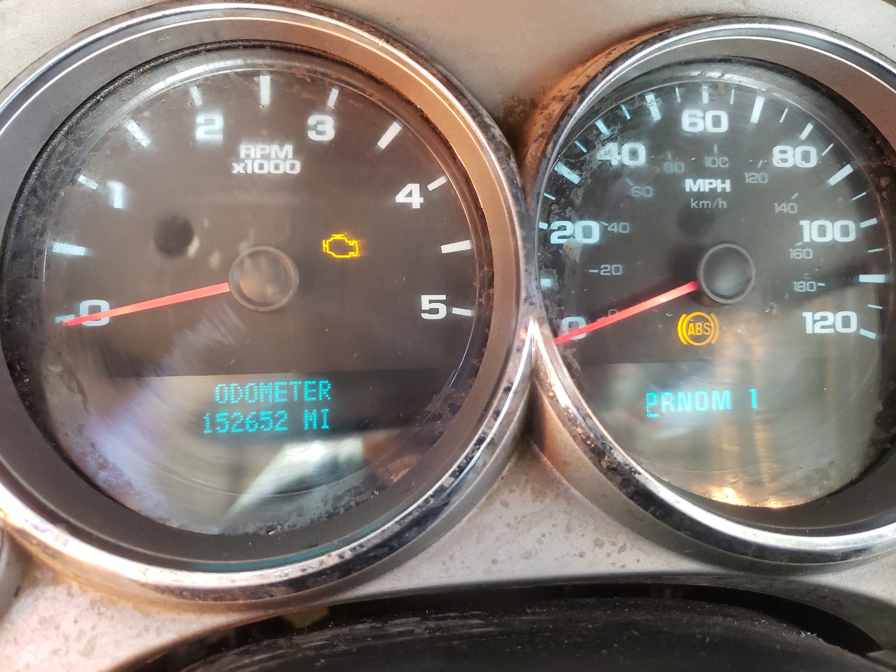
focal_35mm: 26
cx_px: 448
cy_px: 336
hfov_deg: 67.3
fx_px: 673
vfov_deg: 53.1
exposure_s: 1/60.2
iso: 299
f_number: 1.5
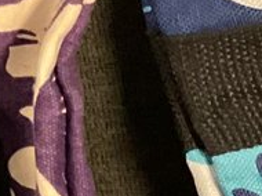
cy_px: 325
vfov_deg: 6.3
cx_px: 827
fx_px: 1746
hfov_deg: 7.4
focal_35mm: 231
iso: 250
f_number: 1.8
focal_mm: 3
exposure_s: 1/40
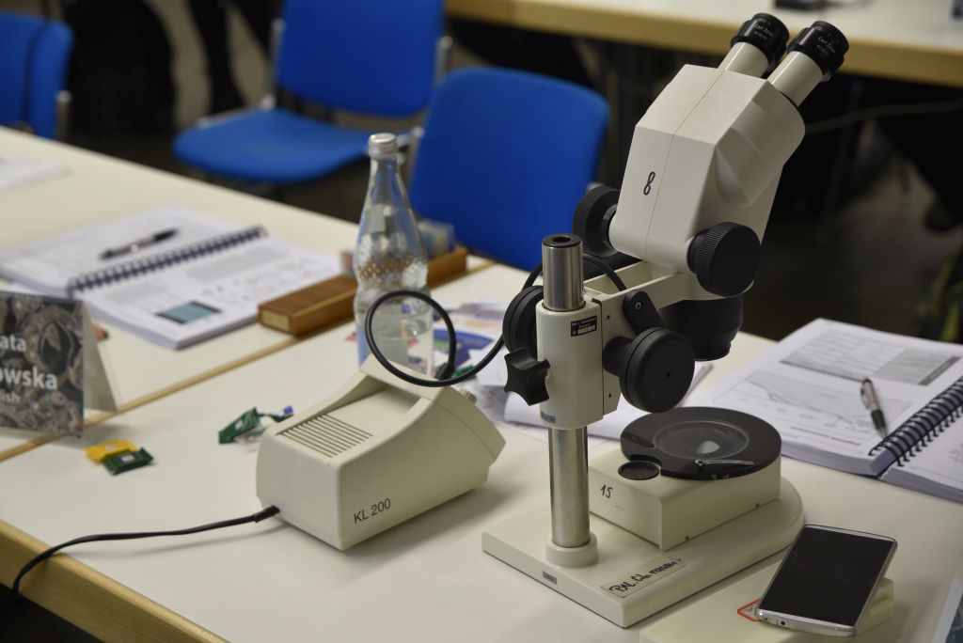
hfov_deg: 29.6
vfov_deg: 20.0
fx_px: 1820
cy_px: 322
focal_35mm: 68
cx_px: 482
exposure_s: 1/60
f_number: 4
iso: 400
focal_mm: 68
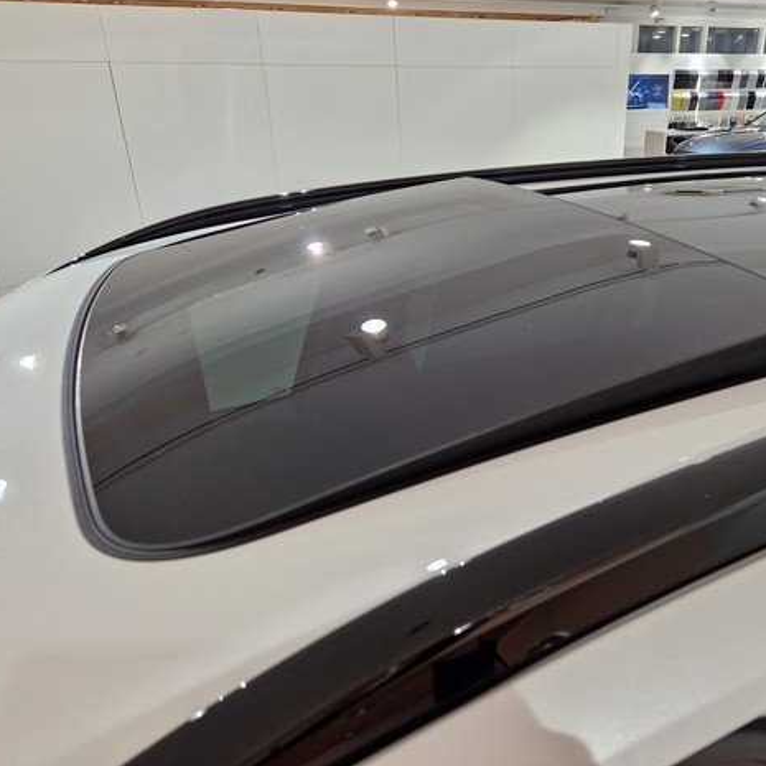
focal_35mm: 28
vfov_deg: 57.3
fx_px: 701
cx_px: 507
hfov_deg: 56.1
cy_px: 374
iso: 160
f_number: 1.8
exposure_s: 1/100
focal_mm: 5.4
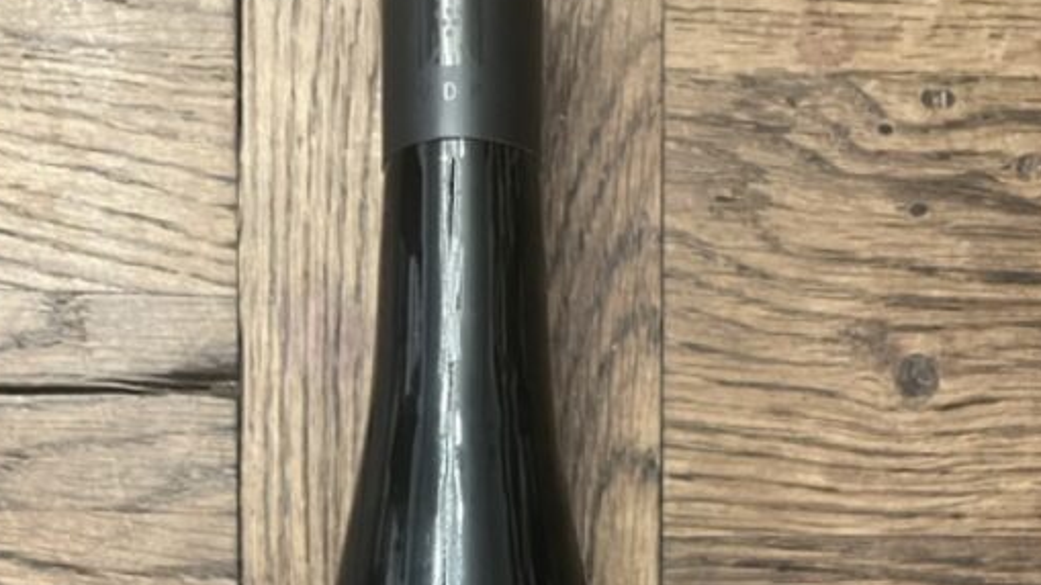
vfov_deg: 19.0
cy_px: 820
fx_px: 1573
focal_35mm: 57
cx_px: 462
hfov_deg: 36.6
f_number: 1.6
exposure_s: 1/25
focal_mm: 5.1
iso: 800
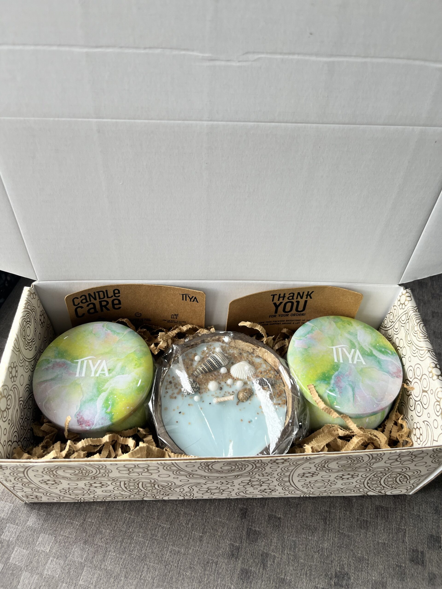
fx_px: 443
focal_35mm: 26
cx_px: 221
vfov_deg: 67.3
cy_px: 294
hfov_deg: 53.1
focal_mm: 5.1
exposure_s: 1/125
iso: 32
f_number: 1.6
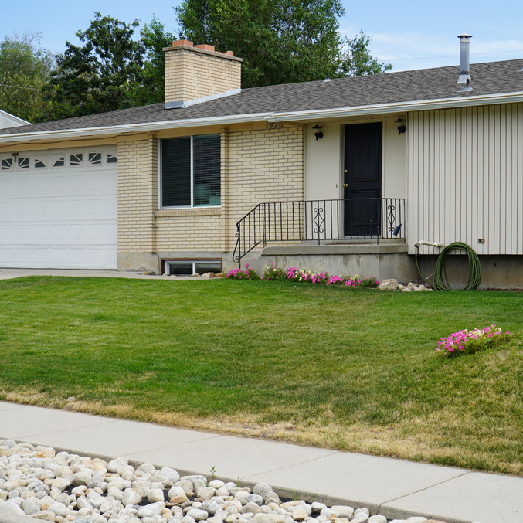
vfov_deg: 27.3
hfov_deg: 27.2
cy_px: 261
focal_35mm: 63
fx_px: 1077
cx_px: 336
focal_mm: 49
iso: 100
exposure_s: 1/125
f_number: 9
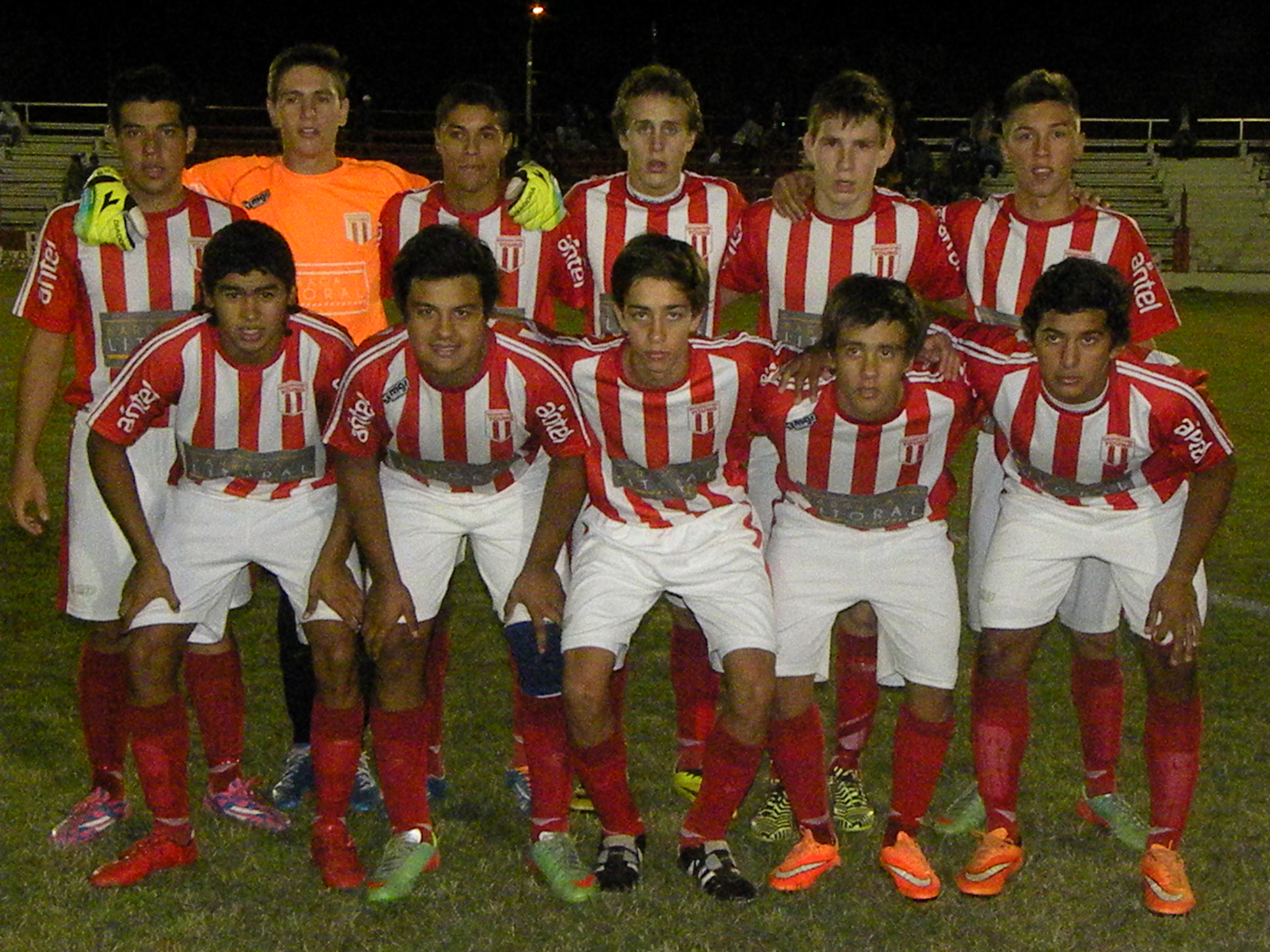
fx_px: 2128
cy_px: 476
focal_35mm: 58
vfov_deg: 25.2
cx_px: 635
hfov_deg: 33.2
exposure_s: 1/100
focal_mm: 10.3
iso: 3200
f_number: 5.6
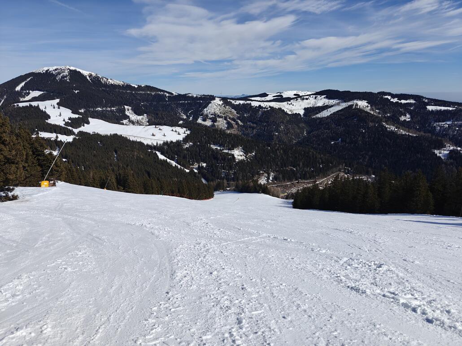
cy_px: 173
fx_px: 307
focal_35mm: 23
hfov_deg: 73.9
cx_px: 231
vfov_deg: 58.9
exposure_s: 1/3422
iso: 50
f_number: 1.6
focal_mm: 6.06
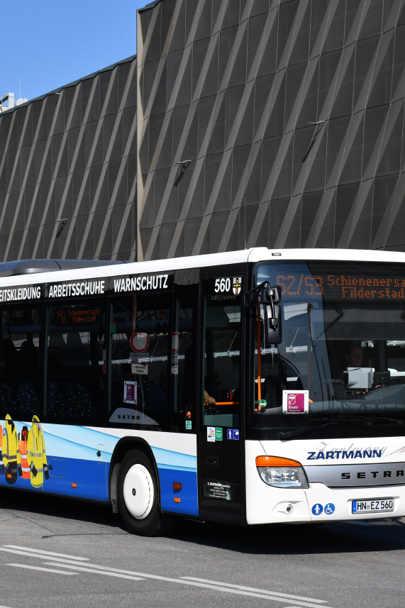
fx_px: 1536
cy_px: 307
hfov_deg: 15.0
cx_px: 155
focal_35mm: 91
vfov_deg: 22.4
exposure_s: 1/2000
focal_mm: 40
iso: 400
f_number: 8
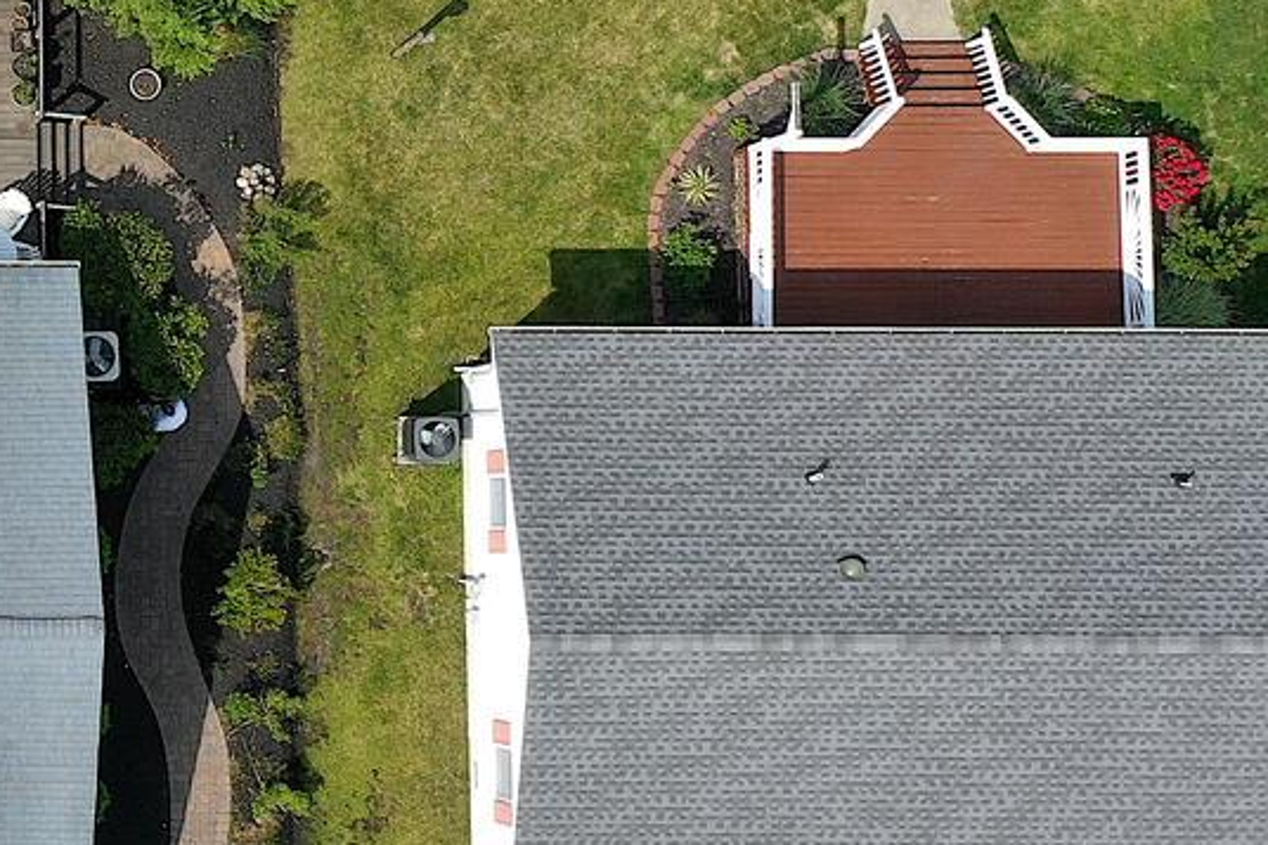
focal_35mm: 107
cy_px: 162
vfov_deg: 12.7
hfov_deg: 17.7
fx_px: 3767
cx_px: -466
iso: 100
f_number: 5.6
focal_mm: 10.26
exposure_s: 1/500
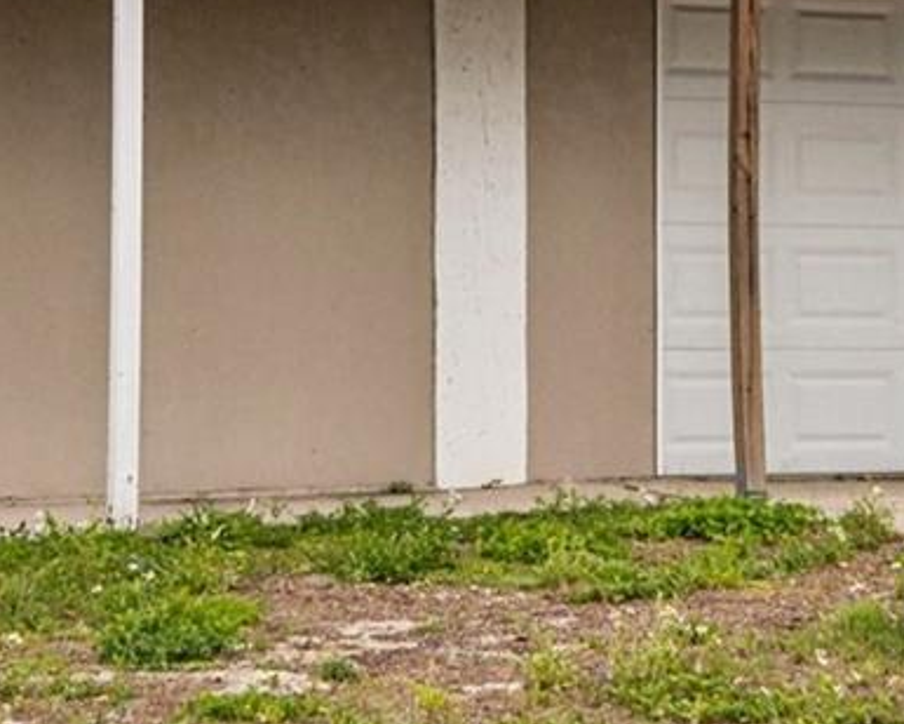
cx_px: 519
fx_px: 3023
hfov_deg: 17.0
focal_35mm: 113
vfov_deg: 13.1
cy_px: -280
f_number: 8
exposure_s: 1/2000
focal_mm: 29
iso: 400
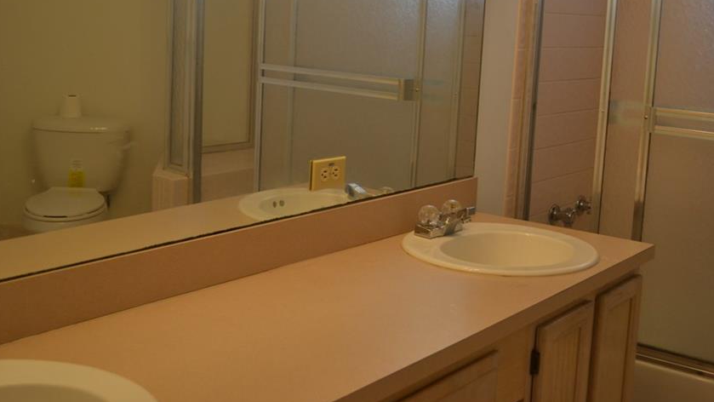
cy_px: 144
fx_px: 871
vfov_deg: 25.9
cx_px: 389
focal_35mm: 46
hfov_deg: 44.5
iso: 400
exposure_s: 1/80
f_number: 4.2
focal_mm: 24
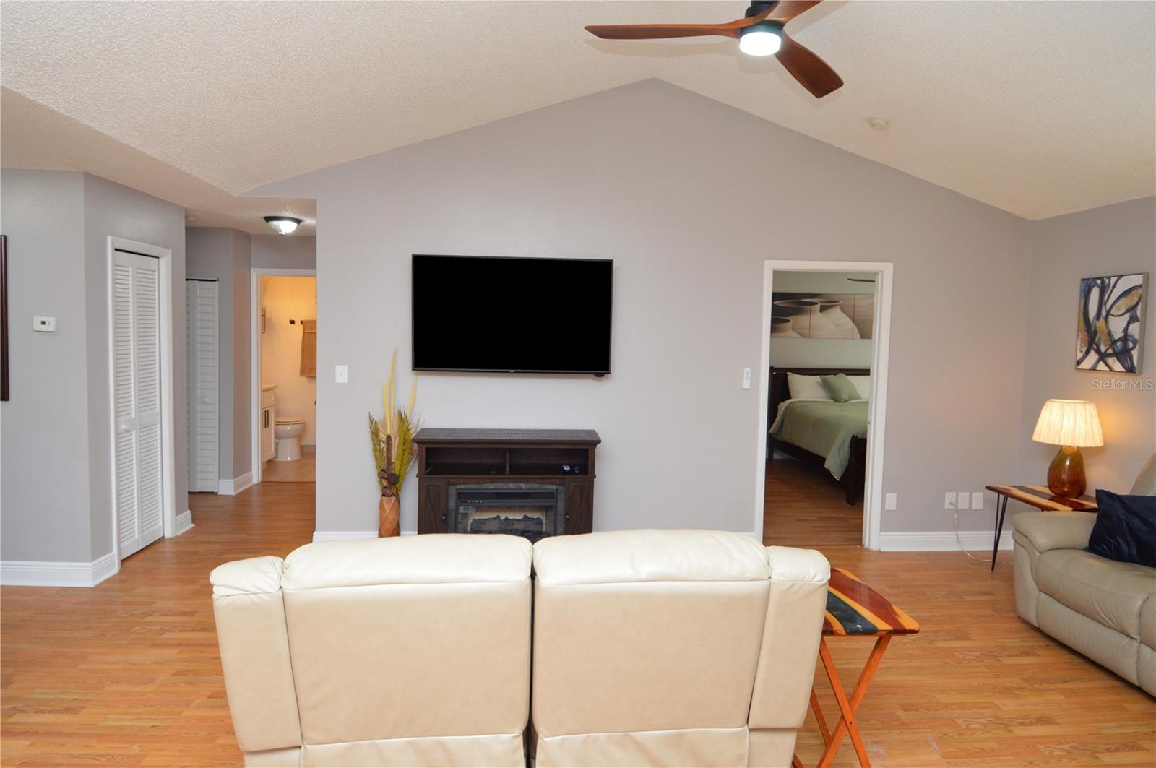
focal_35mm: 18
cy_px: 384
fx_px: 577
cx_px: 578
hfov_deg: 90.1
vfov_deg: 67.3
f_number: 4
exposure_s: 1/60
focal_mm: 12
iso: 400
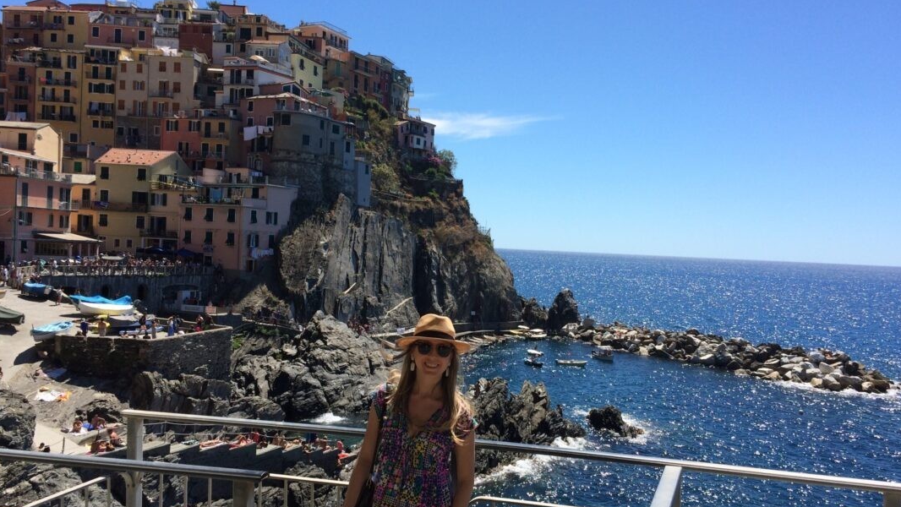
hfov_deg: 61.0
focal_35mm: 32
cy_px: 274
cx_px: 453
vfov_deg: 36.7
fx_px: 765
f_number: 2.2
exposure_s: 1/2053
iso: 32
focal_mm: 4.15
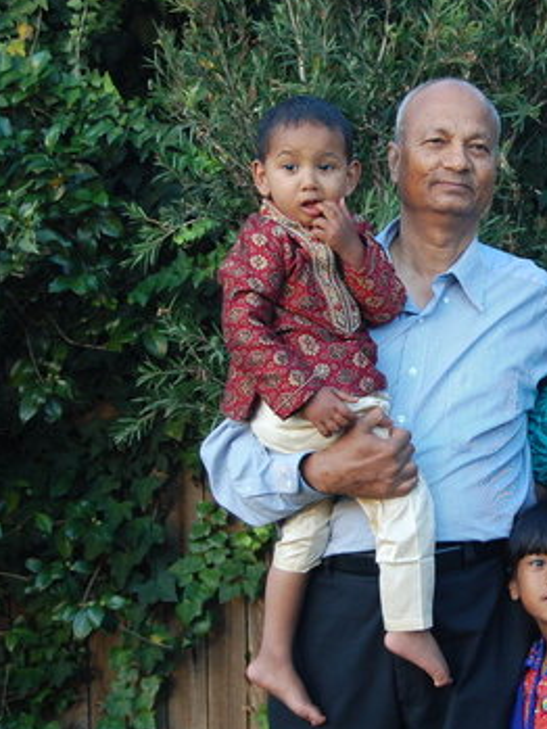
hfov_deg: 13.2
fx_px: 2337
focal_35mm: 111
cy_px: 380
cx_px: 526
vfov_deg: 17.7
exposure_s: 1/80
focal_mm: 42
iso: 400
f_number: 5.3
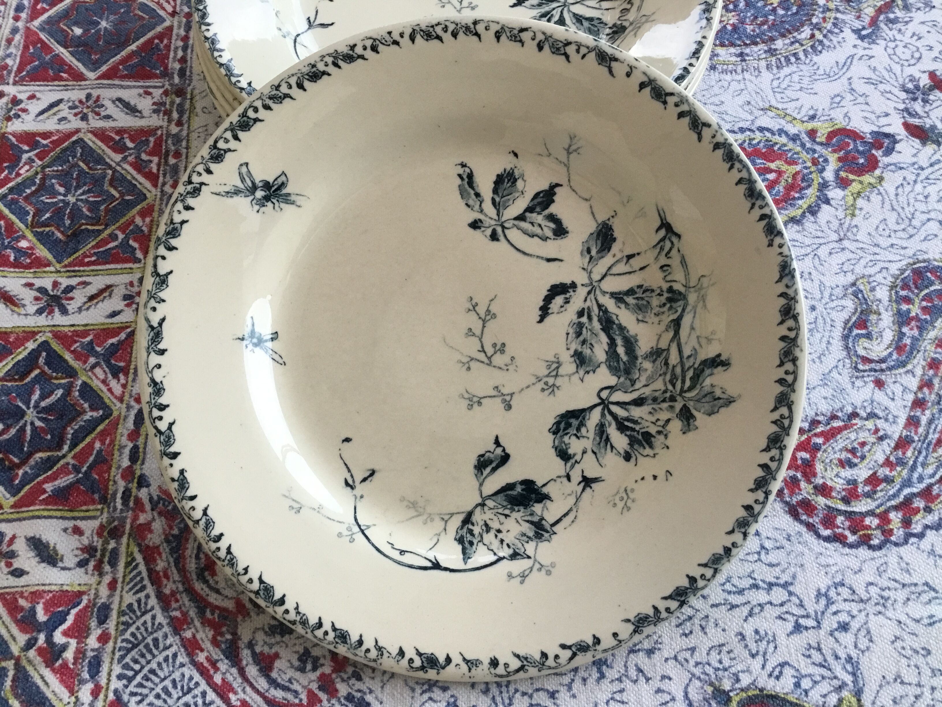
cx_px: 471
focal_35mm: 31
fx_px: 844
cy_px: 354
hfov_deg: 58.4
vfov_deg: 45.4
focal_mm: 3.3
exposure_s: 1/33
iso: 64
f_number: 2.4
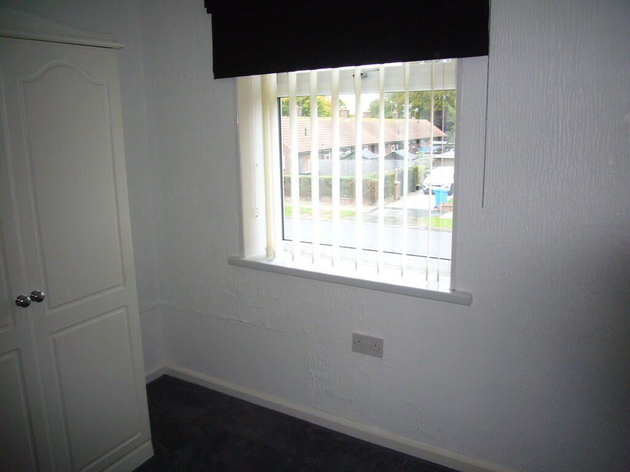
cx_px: 315
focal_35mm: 28
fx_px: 510
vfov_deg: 49.7
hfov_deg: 63.4
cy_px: 236
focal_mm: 4.6
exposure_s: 1/30
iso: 160
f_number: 2.8
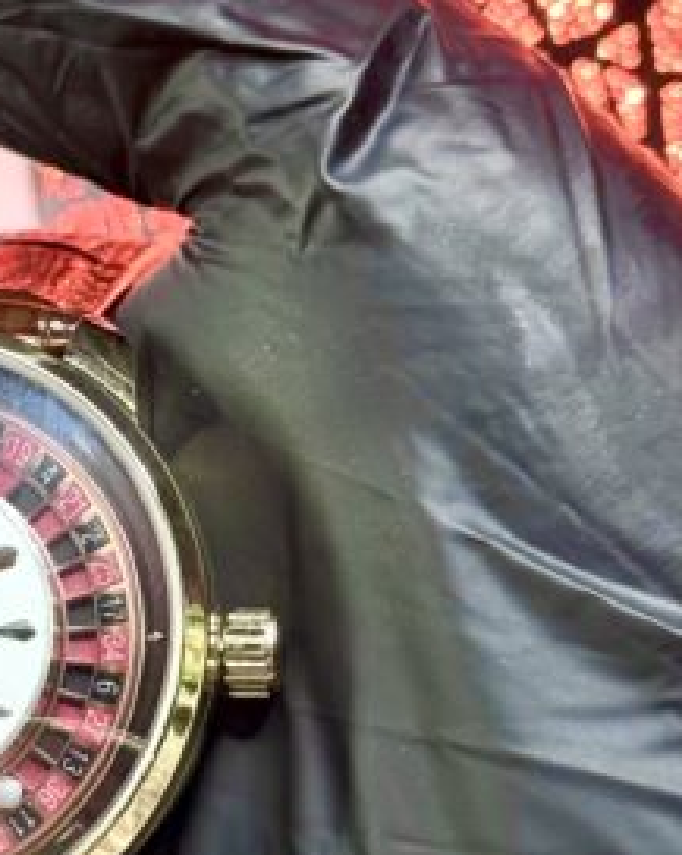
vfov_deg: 14.0
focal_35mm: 138
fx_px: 3488
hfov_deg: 11.1
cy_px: 500
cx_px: 16
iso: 64
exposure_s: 1/50
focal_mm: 6.76
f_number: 1.78
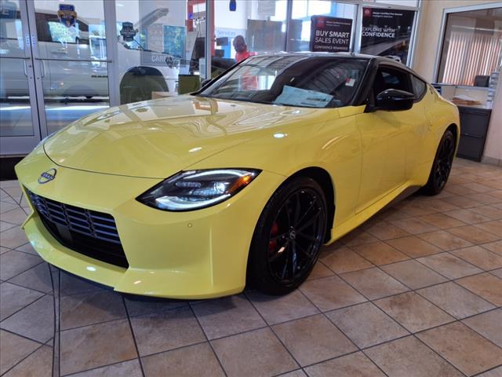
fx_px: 392
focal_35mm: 27
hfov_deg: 65.3
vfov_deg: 51.4
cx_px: 251
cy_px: 188
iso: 40
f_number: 1.9
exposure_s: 1/60.2
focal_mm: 3.58
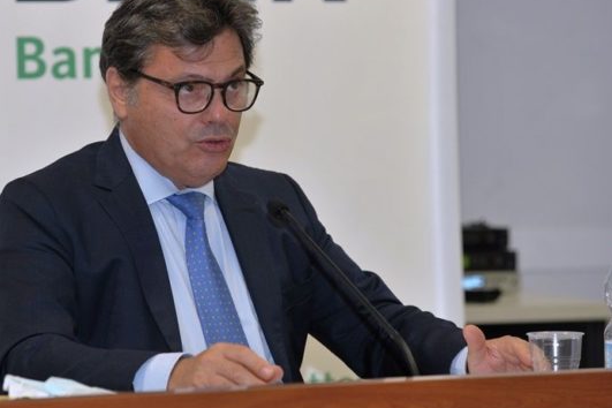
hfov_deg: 9.2
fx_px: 3808
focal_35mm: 224
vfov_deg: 6.1
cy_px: 139
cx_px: 239
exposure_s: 1/125
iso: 800
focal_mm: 155
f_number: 4
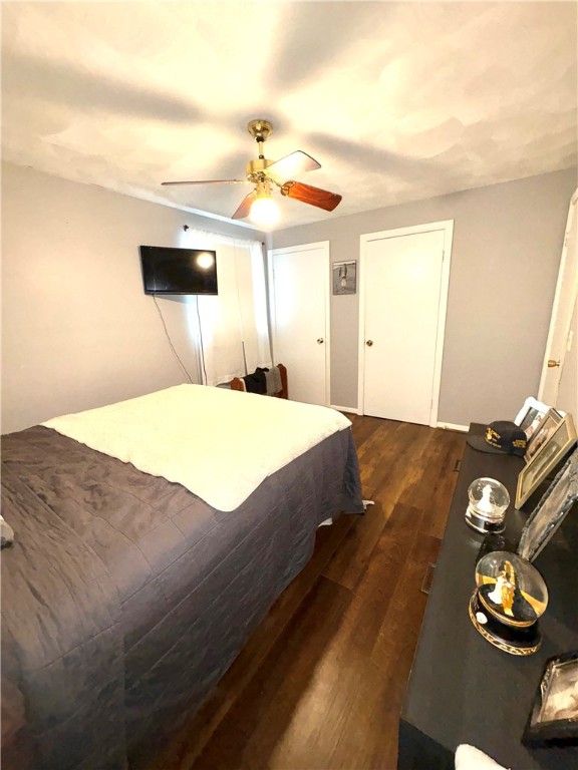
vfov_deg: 102.1
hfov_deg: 85.7
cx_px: 289
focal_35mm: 14
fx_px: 312
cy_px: 385
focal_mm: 2.22
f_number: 2.2
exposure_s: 1/60
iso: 100
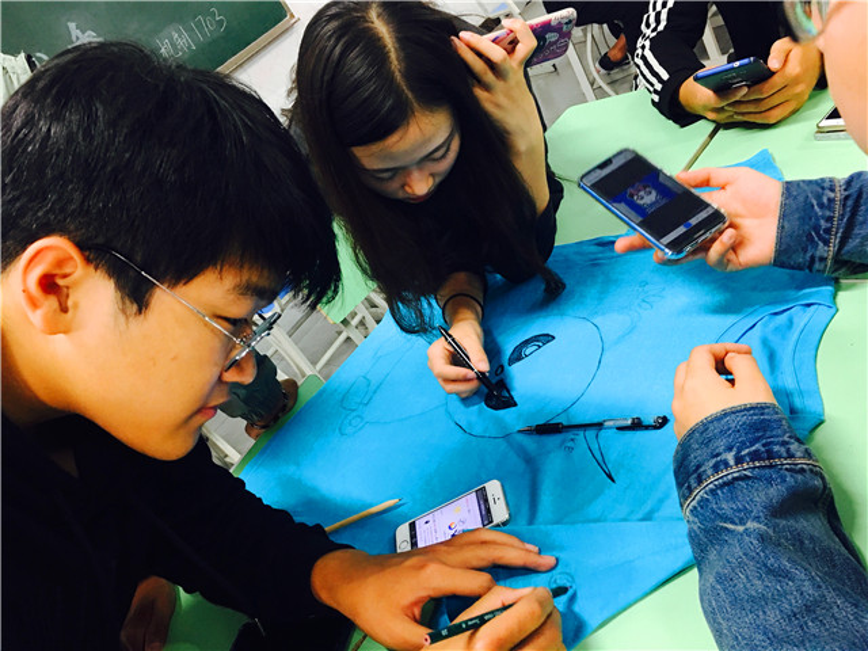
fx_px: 727
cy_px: 326
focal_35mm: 29
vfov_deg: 48.2
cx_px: 434
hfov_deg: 61.7
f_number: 2.2
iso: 125
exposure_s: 1/17
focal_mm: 4.15
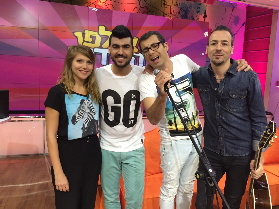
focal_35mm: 30
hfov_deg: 60.0
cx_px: 140
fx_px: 242
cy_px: 104
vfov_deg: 46.8
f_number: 2.2
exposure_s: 1/30
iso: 64
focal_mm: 4.12
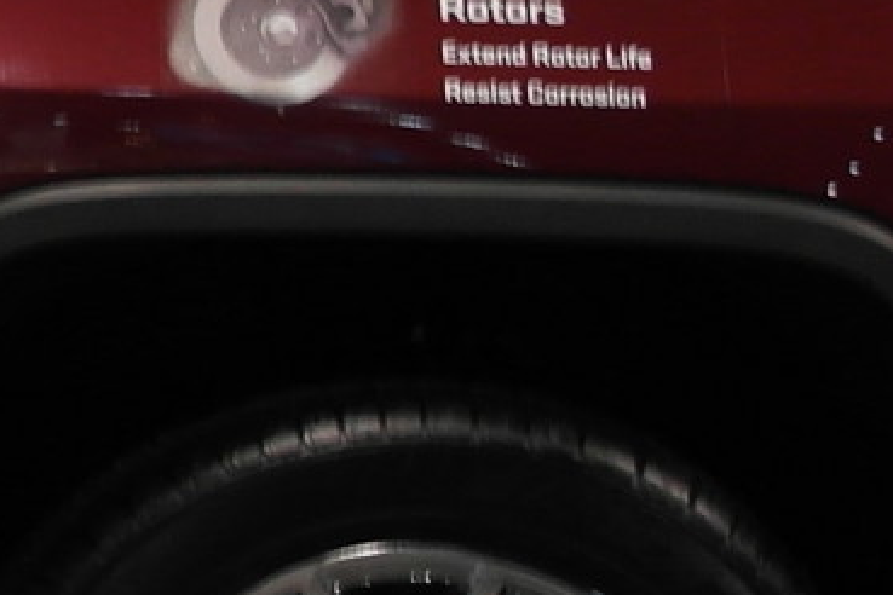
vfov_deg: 6.7
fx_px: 5035
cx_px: -1287
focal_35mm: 203
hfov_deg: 9.1
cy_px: -100
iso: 400
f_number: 3.5
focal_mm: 20
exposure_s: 1/30
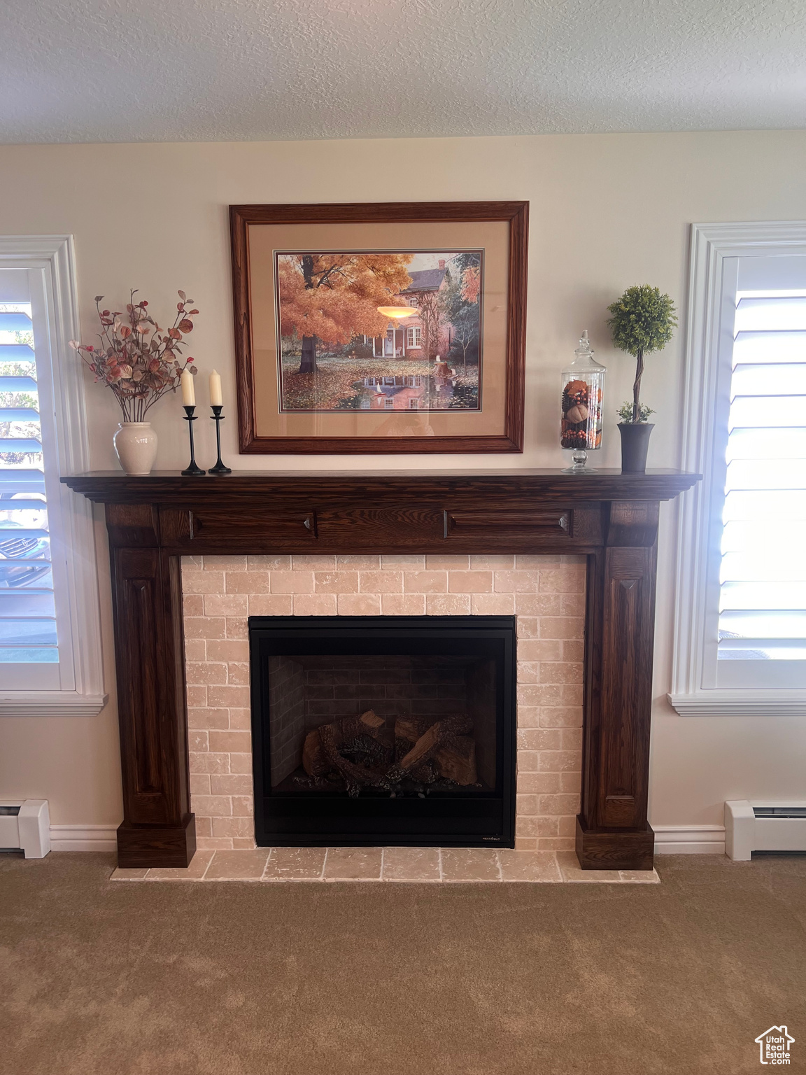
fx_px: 807
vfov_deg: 67.3
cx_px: 403
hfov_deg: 53.1
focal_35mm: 26
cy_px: 538
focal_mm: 5.7
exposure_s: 1/60
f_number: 1.5
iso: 80
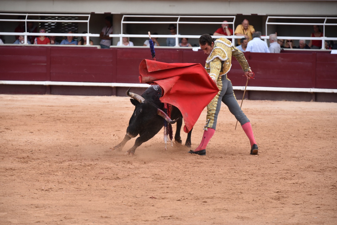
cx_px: 168
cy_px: 112
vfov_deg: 8.6
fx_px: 1498
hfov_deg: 12.8
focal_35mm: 160
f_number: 5.6
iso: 1250
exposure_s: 1/800
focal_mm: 160
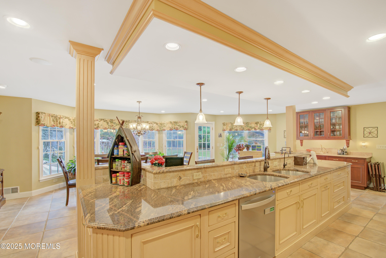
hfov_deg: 96.7
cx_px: 193
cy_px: 129
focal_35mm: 16
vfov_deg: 73.8
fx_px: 172
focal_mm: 16
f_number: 8
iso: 400
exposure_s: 1/13
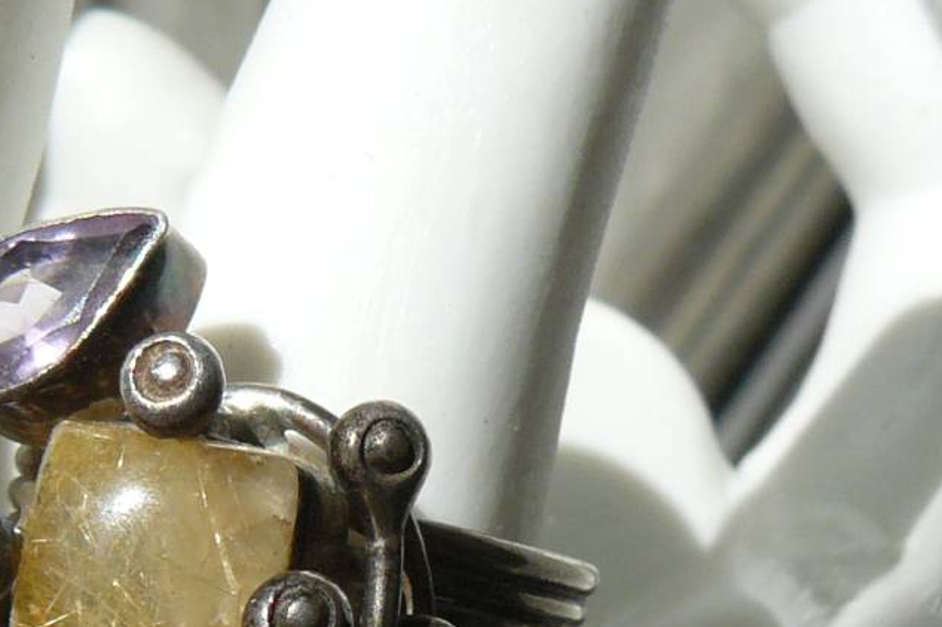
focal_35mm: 121
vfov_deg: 11.2
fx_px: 3164
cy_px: 599
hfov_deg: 16.8
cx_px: 160
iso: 100
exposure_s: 1/500
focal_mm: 6
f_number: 5.6
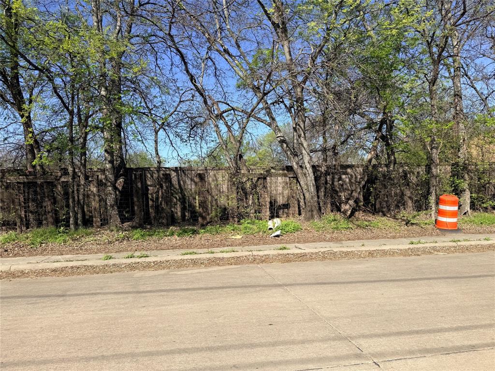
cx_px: 248
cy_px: 186
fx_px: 343
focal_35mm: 24
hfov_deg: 71.6
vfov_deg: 56.8
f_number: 1.78
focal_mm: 6.76
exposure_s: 1/3953
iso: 80
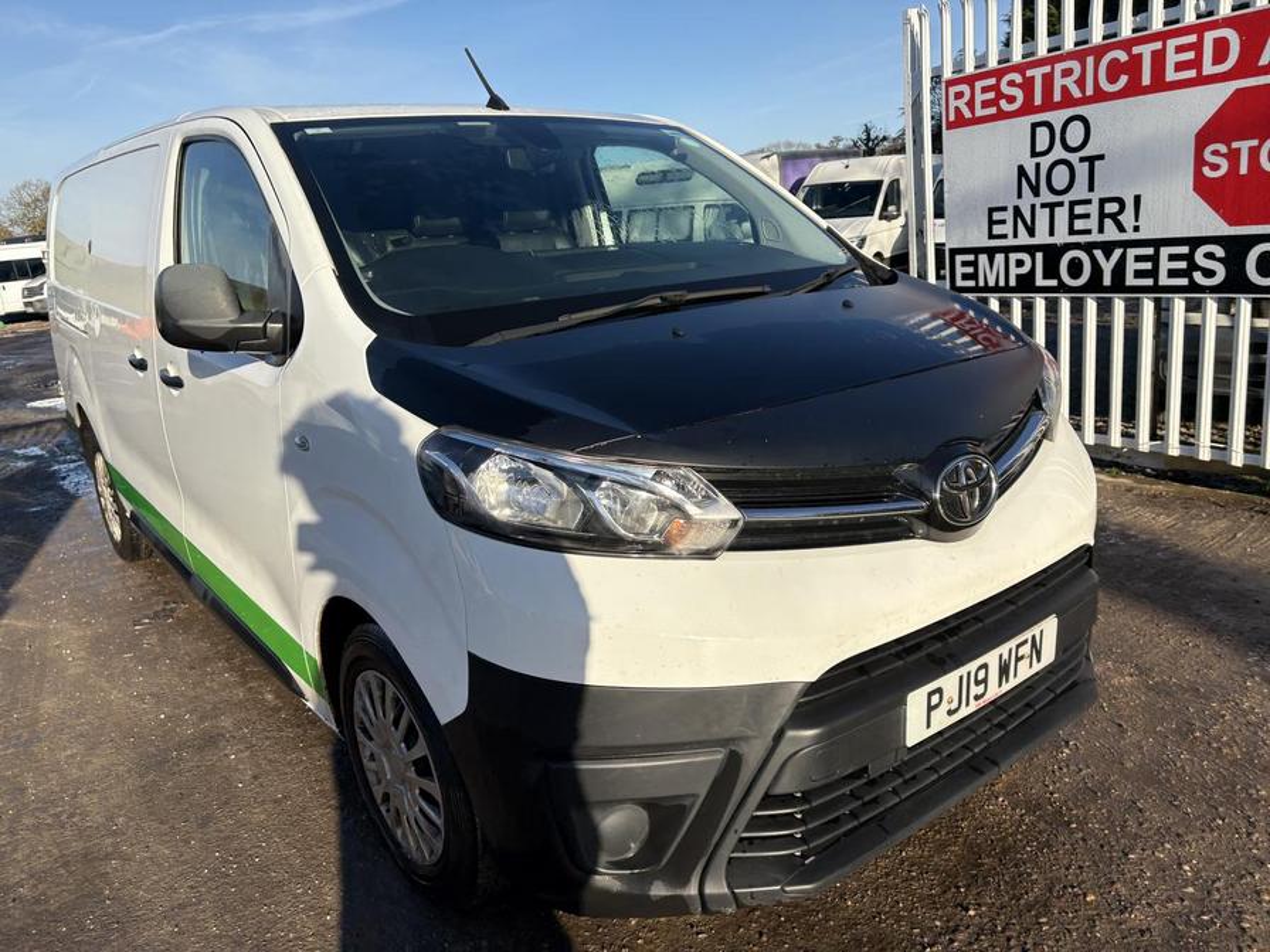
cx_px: 635
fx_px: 954
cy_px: 476
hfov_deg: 67.3
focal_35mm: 26
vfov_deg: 53.1
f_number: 1.6
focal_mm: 5.96
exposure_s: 1/2985
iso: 50
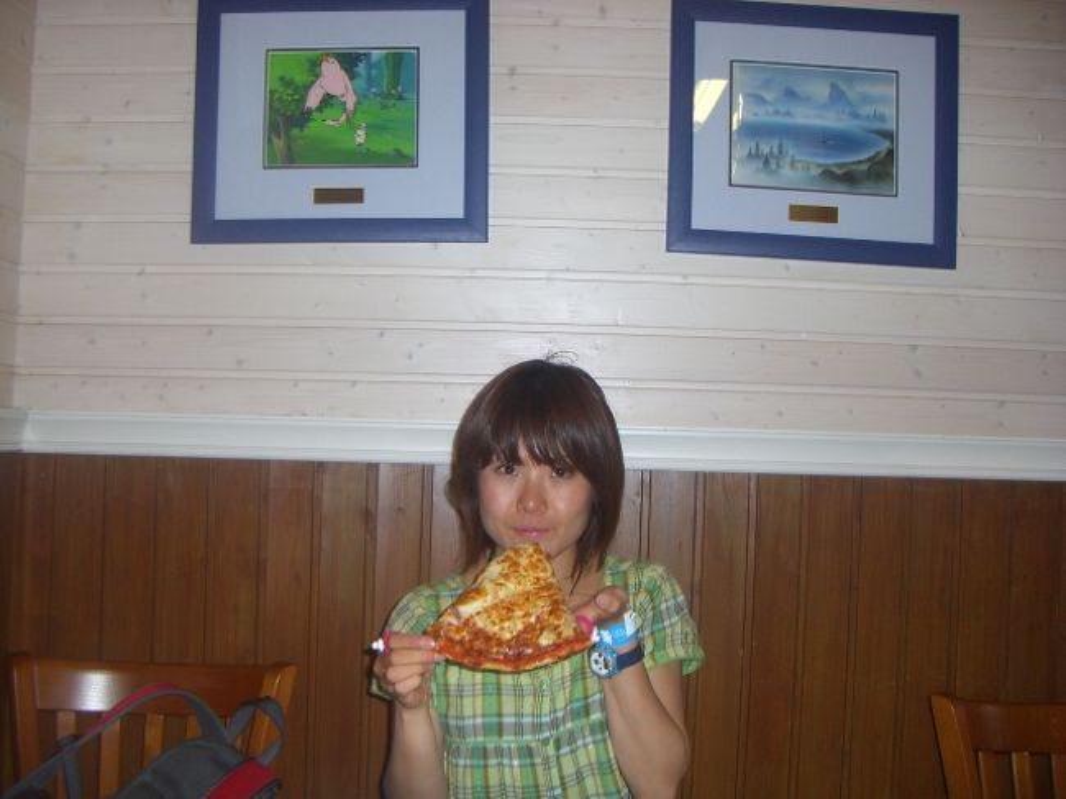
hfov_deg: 49.0
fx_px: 1170
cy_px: 400
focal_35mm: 38
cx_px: 533
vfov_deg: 37.7
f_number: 2.7
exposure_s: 1/60
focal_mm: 6.2
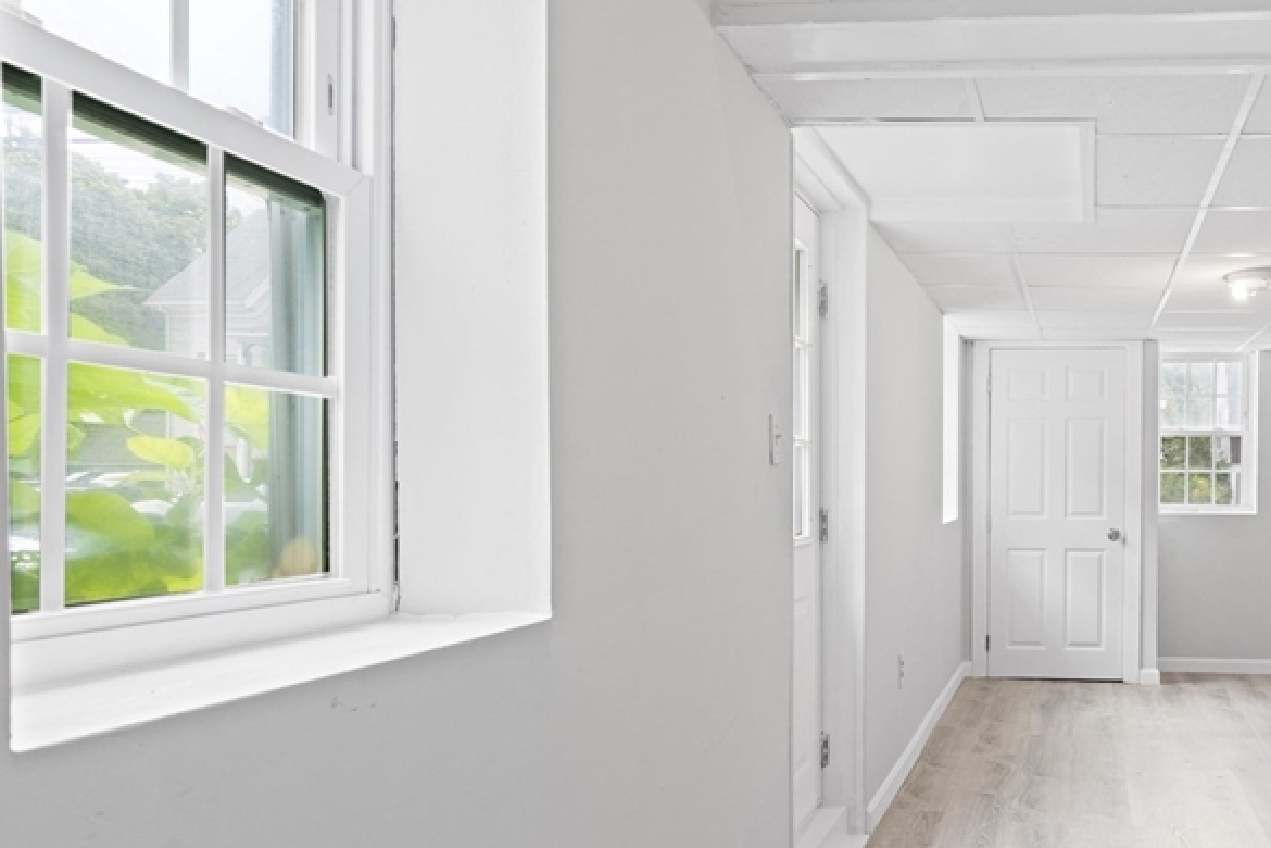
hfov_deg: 61.4
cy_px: 525
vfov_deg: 46.0
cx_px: 971
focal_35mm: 28
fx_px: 988
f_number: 8
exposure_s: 1/4
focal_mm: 16
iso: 320
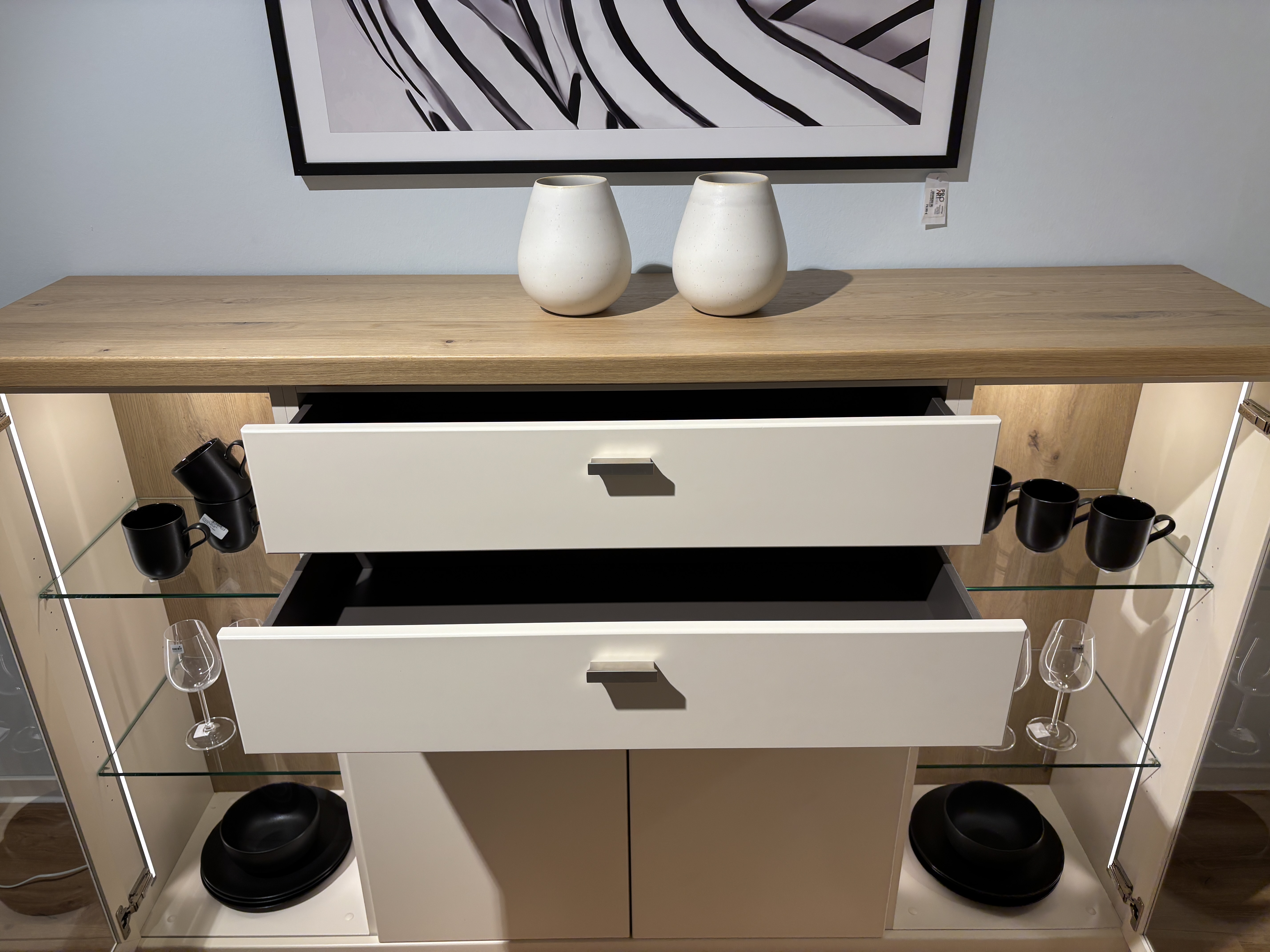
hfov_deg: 67.3
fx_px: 954
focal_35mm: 26
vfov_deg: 53.1
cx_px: 635
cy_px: 476
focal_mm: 5.96
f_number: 1.6
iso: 64
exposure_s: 1/100
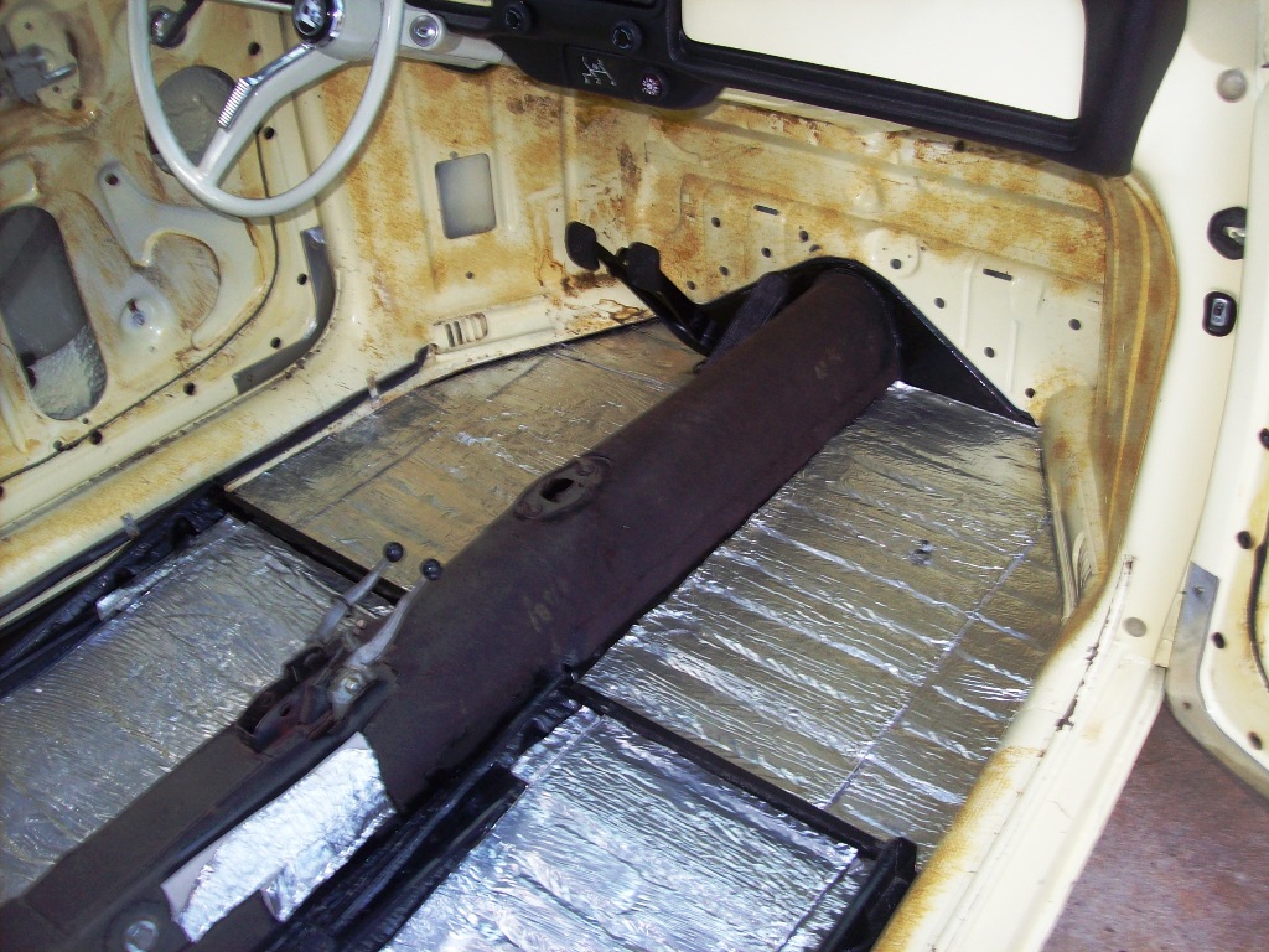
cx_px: 634
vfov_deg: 39.7
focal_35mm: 36
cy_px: 476
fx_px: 1320
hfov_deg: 51.4
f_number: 2.7
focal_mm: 6
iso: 80
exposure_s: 1/64
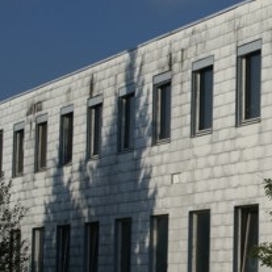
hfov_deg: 12.4
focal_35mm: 138
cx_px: 326
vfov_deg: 12.7
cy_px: 148
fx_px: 1227
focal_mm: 28
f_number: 11
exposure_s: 1/250
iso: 100
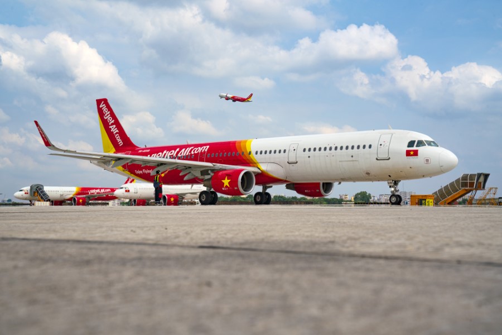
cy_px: 168
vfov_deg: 25.5
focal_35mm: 53
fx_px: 739
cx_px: 251
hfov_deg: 37.5
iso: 250
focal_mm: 53
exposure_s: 1/500
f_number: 13
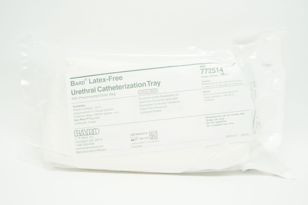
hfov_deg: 49.6
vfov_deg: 34.1
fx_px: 333
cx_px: 154
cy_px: 102
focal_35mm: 39
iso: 400
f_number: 11
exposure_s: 1/15
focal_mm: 26
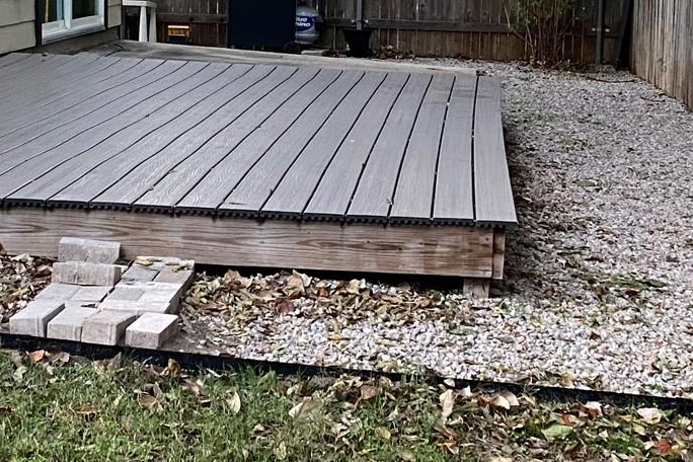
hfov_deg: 25.1
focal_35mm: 81
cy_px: 88
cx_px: 363
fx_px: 1559
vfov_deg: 16.7
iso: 400
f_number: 1.8
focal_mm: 4.25
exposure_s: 1/40
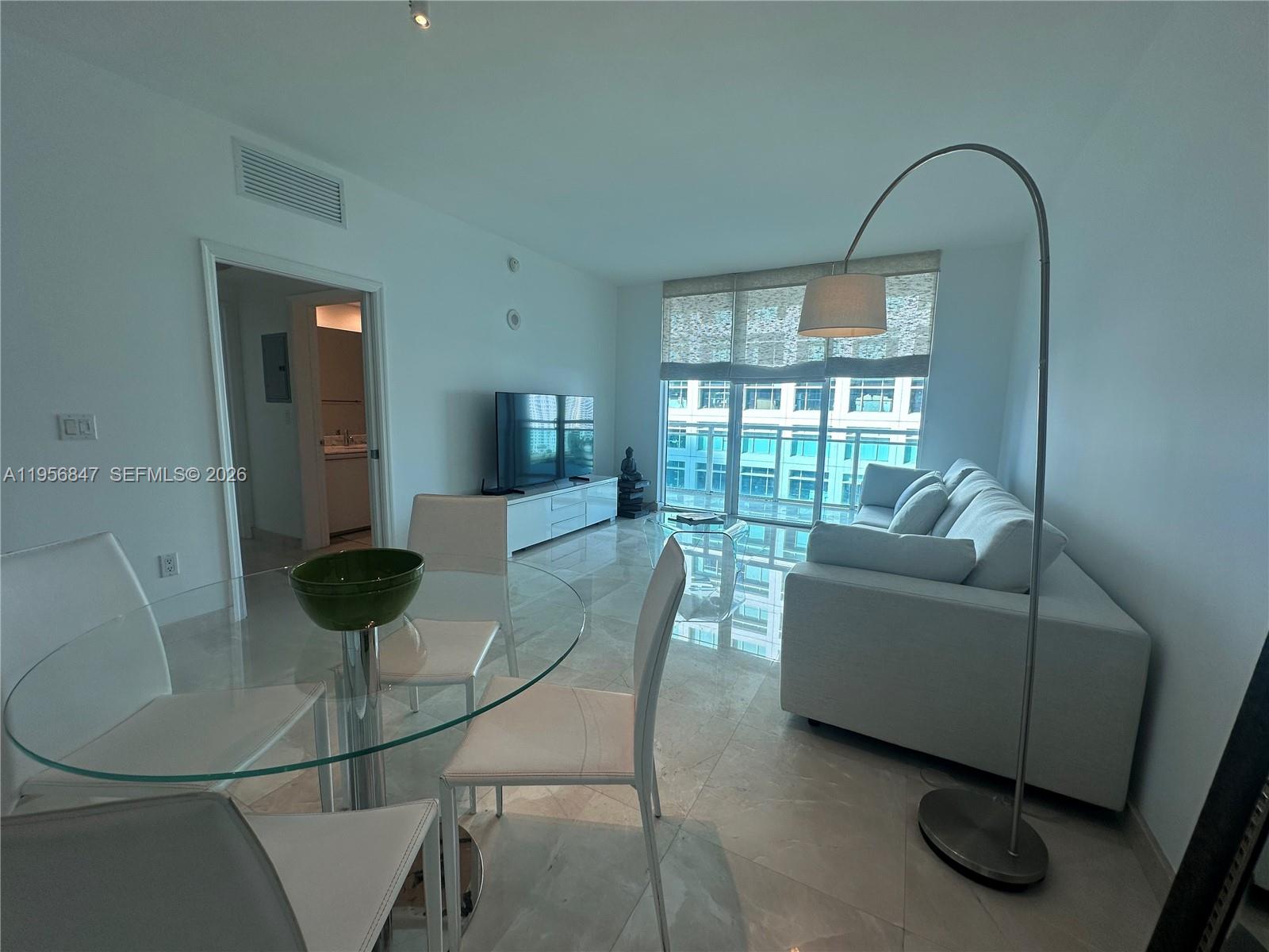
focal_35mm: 14
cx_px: 634
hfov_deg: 102.1
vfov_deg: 85.7
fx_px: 513
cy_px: 476
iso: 40
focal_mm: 2.22
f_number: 2.2
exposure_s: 1/239
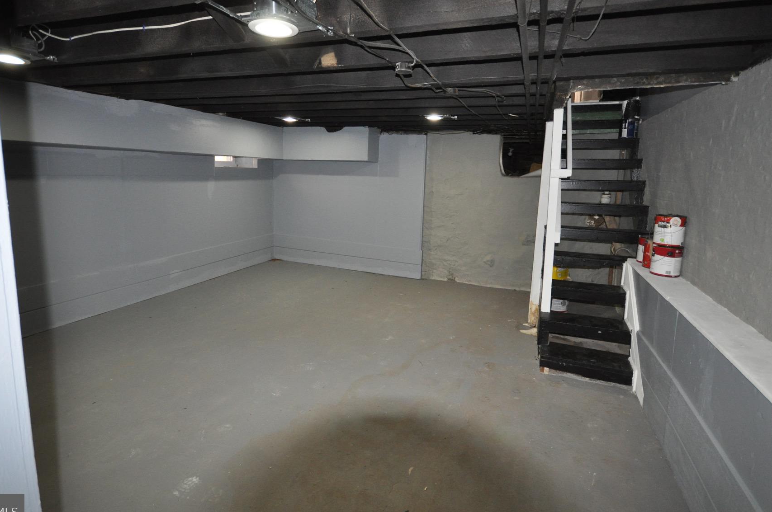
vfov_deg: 66.9
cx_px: 388
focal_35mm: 18
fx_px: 385
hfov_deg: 90.1
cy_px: 219
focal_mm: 10
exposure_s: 1/60
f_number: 4
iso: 800
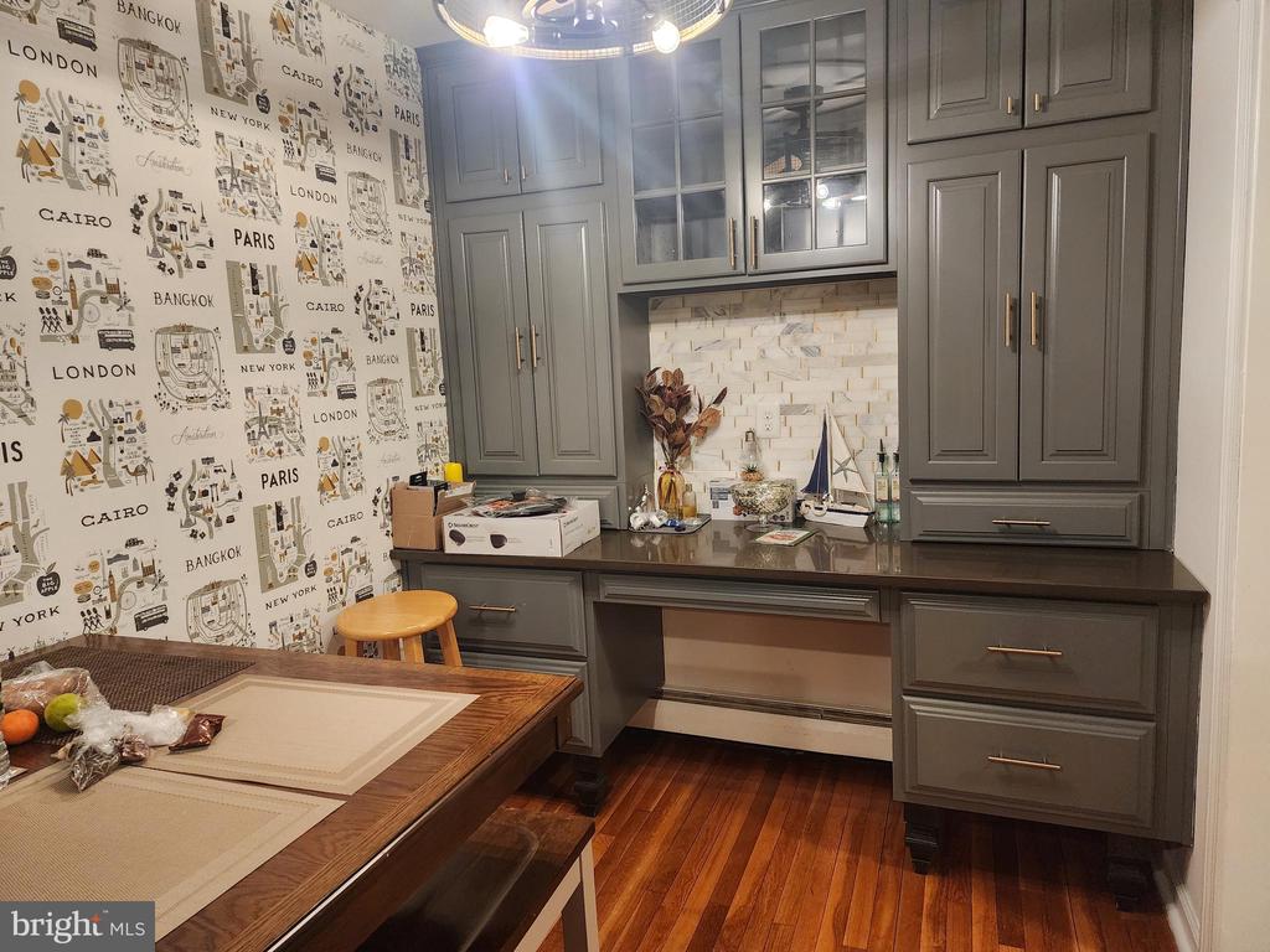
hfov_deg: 73.9
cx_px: 635
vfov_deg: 58.9
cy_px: 476
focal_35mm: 23
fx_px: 844
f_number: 1.8
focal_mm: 6.4
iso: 800
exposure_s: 1/120
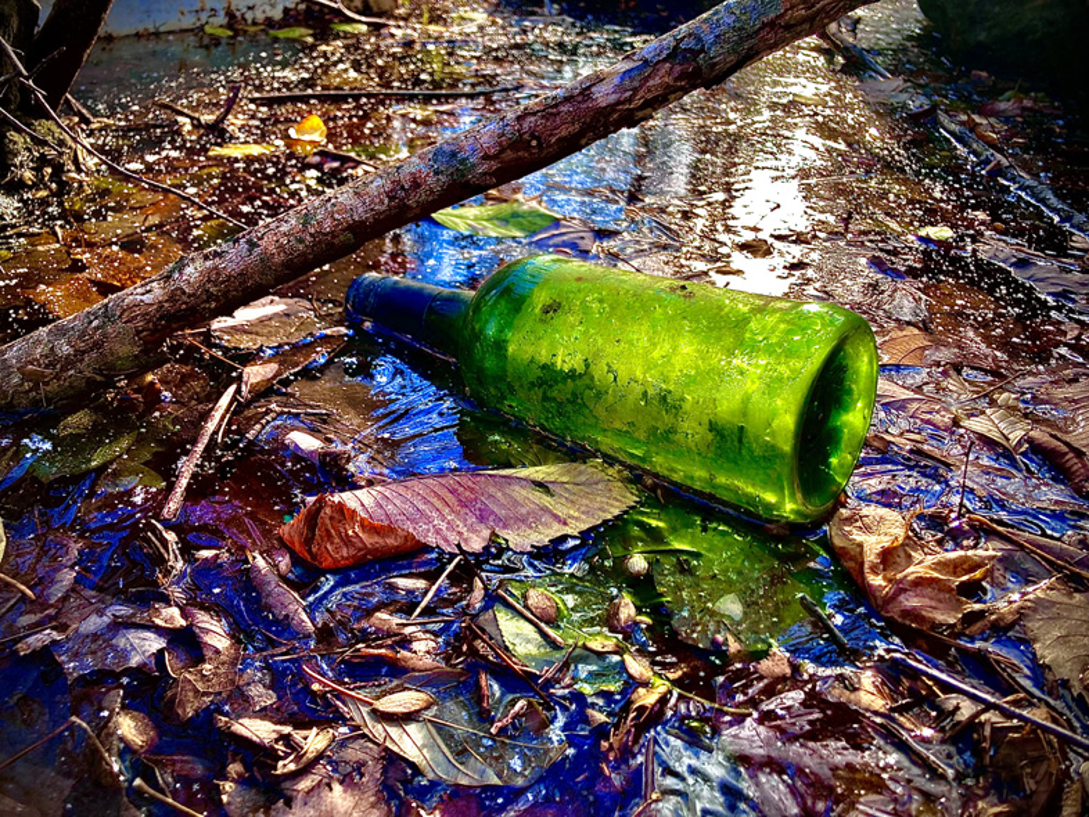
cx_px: 544
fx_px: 881
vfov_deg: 49.8
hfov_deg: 63.4
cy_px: 408
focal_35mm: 28
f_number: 1.8
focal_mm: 3.99
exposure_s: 1/122
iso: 25
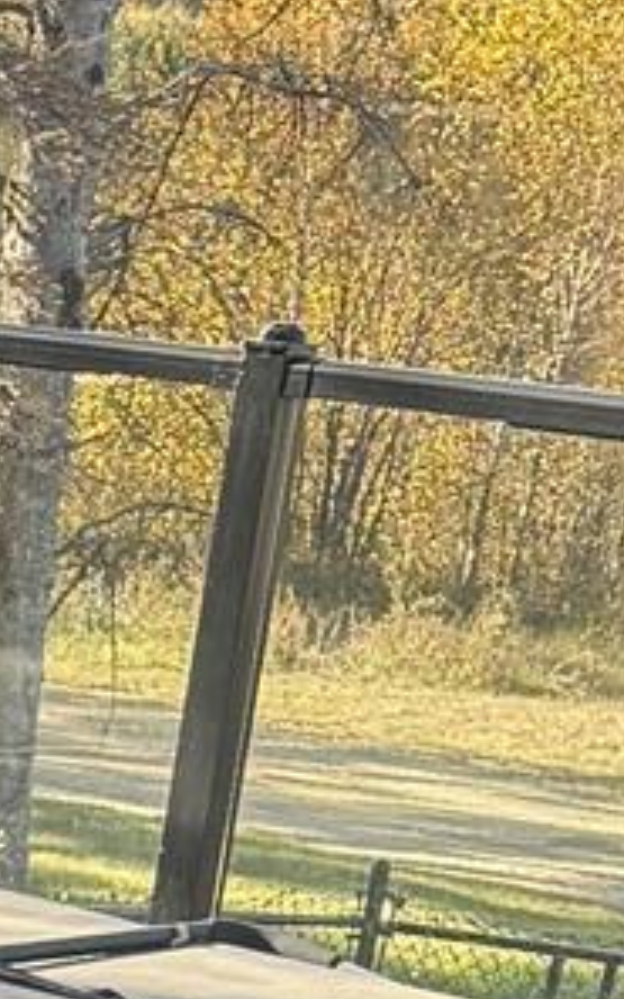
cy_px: 1640
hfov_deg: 5.8
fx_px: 5388
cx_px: -1740
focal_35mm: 198
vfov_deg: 10.1
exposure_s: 1/426
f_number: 1.78
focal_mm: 6.76
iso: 100
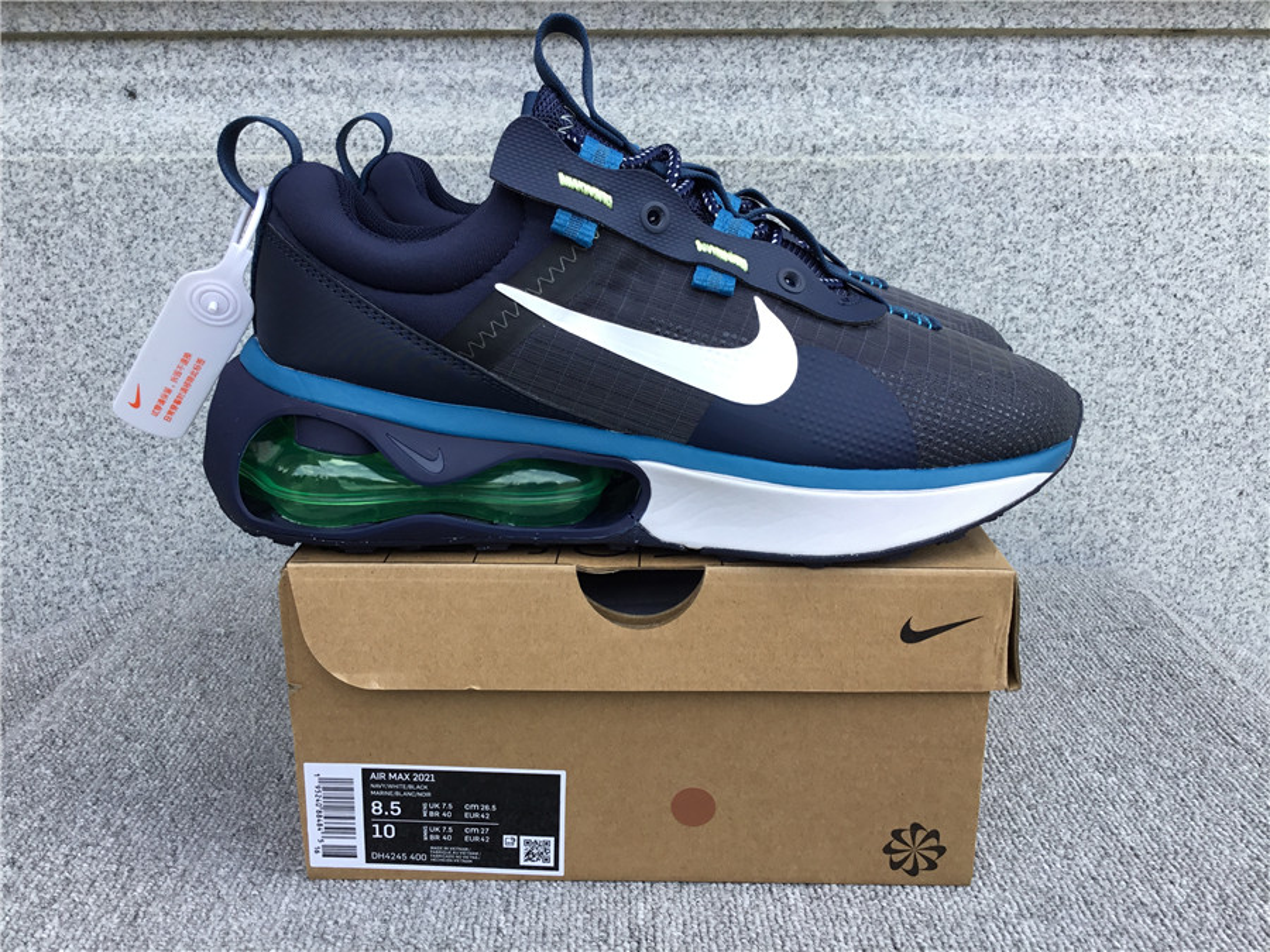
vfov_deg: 45.4
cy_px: 476
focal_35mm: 31
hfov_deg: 58.4
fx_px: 1137
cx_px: 635
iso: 25
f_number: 2.4
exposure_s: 1/143
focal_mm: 3.3
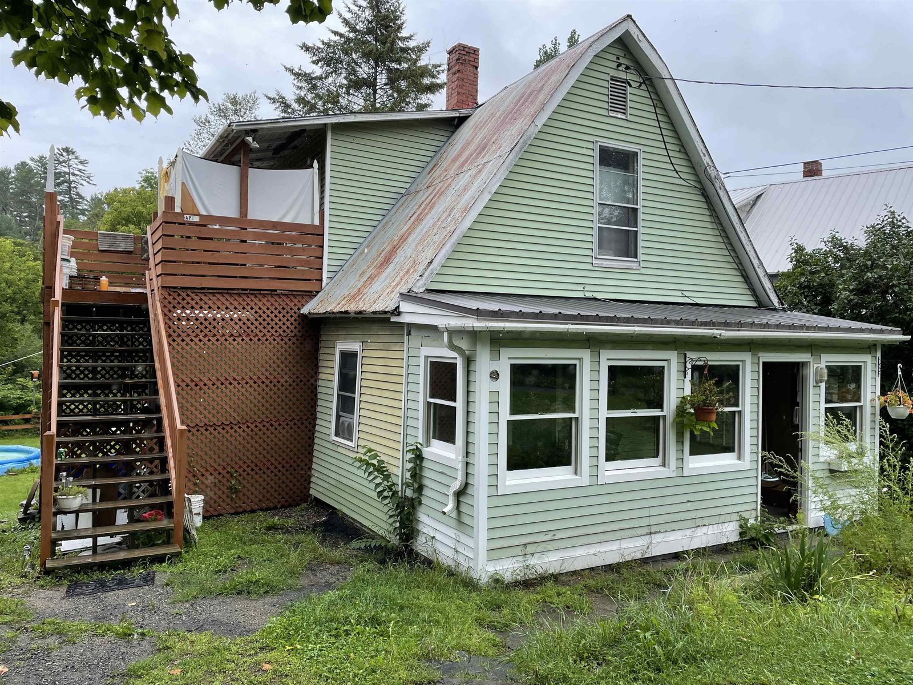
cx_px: 456
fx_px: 686
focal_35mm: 26
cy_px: 342
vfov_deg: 53.1
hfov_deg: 67.3
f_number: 1.6
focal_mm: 4.2
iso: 32
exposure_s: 1/1014
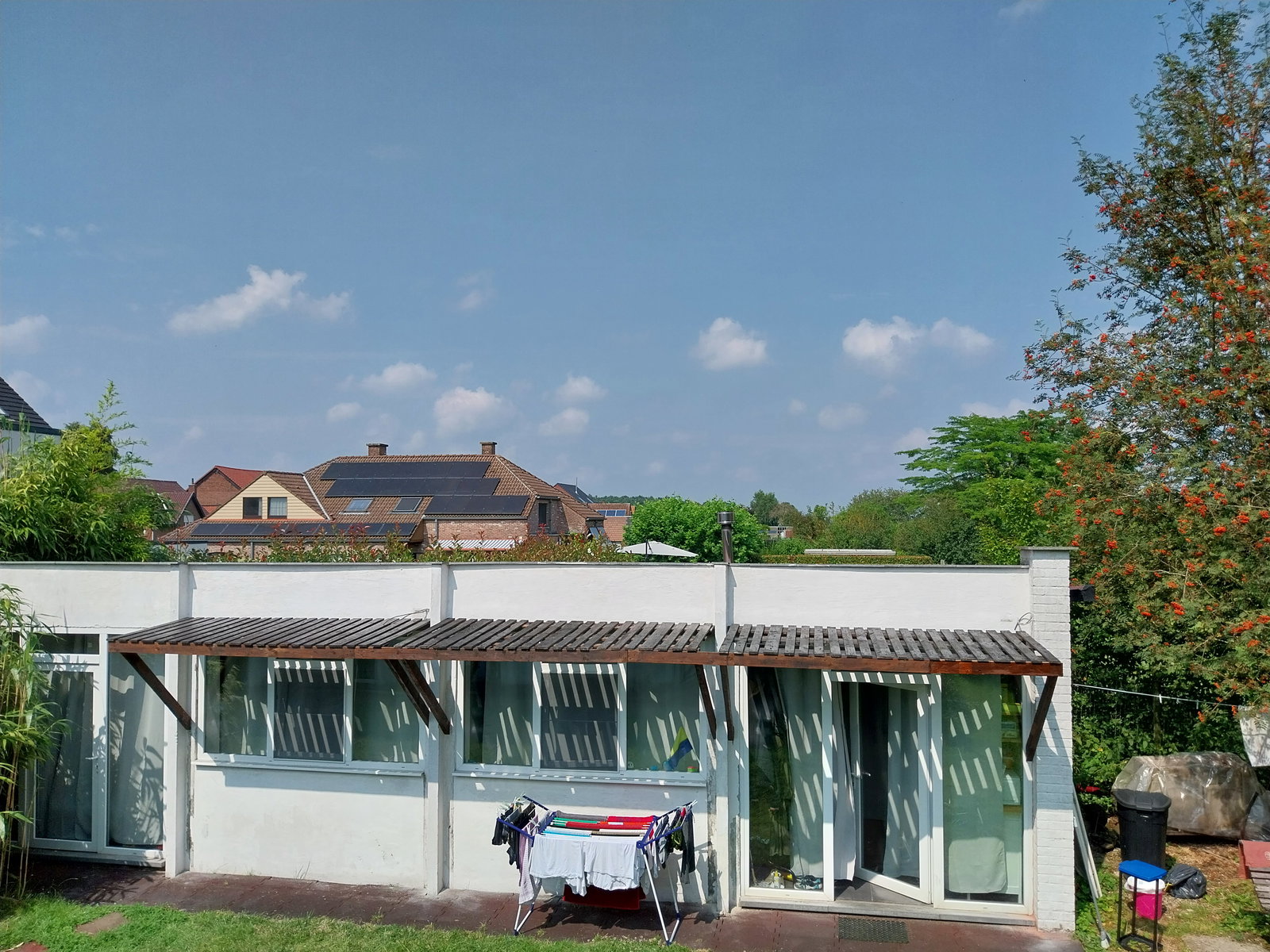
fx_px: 954
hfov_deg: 67.3
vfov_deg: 53.1
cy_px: 476
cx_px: 635
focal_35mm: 26
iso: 25
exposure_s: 1/1515
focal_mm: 4
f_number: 1.8
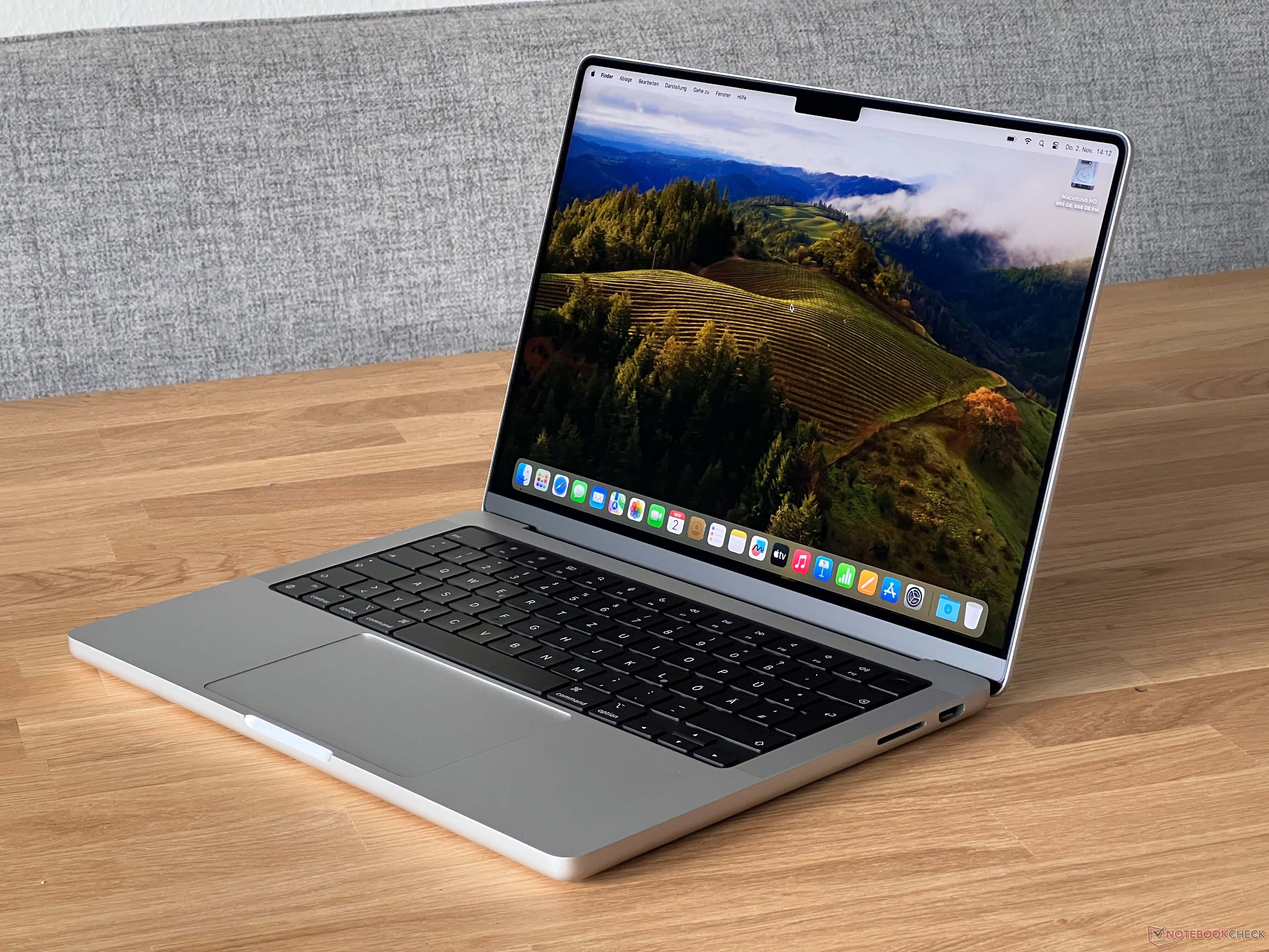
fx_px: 2823
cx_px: 634
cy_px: 476
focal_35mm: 77
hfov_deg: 25.3
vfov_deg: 19.1
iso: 400
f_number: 2.8
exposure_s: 1/60
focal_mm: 9
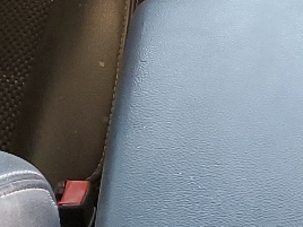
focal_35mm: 155
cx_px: 296
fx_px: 1357
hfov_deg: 12.6
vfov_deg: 9.3
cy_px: -122
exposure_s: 1/60.2
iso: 86
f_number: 1.5
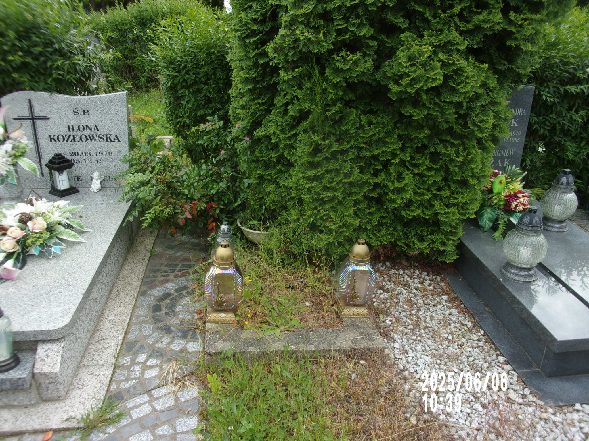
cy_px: 220
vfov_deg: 49.7
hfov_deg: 63.4
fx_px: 476
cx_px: 294
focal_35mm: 28
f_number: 3.9
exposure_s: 1/160
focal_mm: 5.1
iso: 80
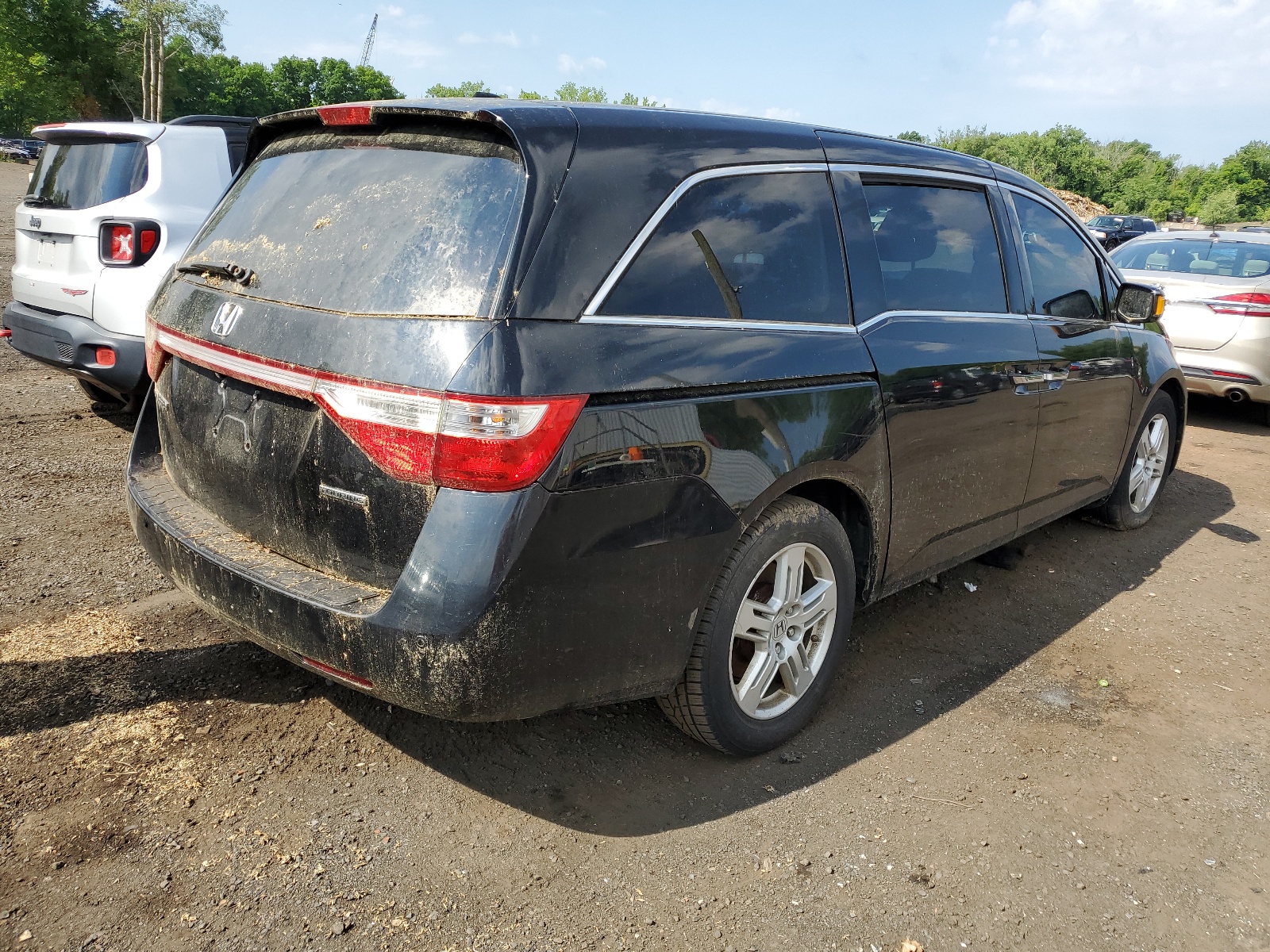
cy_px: 476
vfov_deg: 53.1
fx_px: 954
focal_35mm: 26
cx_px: 635
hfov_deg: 67.3
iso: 50
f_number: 1.5
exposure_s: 1/1667
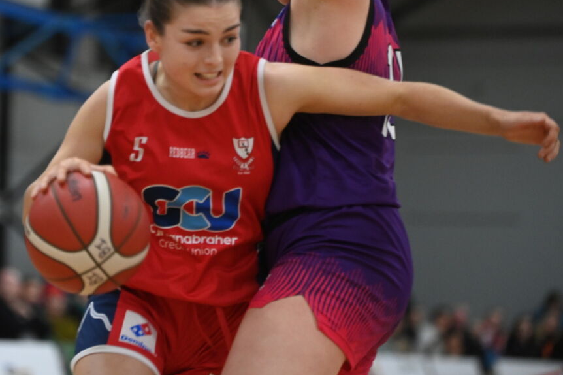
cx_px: 183
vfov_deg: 7.3
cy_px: 137
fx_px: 2939
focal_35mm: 188
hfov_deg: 10.9
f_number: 2.8
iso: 5000
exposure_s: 1/400
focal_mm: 135
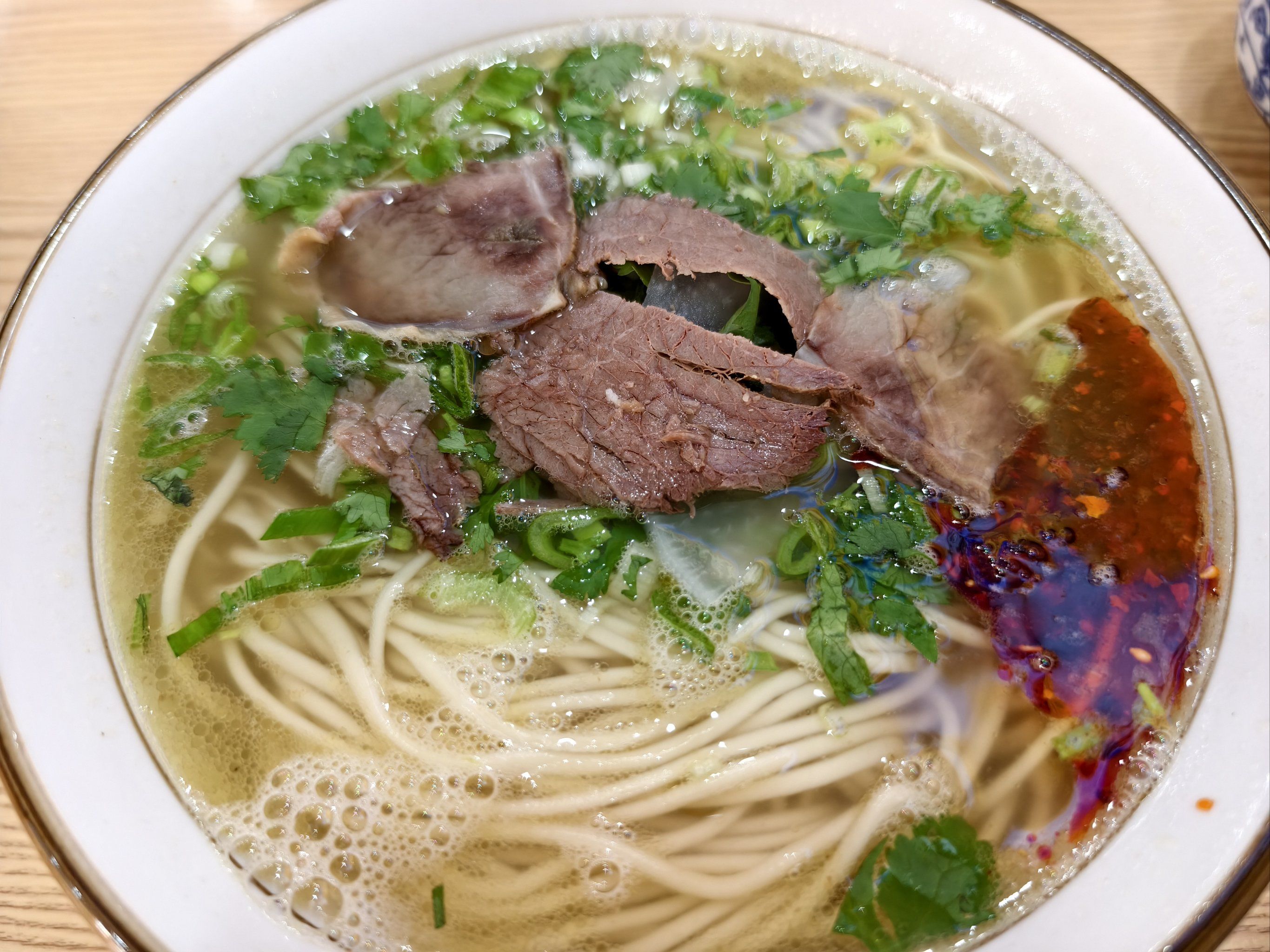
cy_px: 476
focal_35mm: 23
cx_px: 635
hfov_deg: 73.9
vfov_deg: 58.9
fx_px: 844
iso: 183
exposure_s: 1/100
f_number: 1.57
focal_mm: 5.6
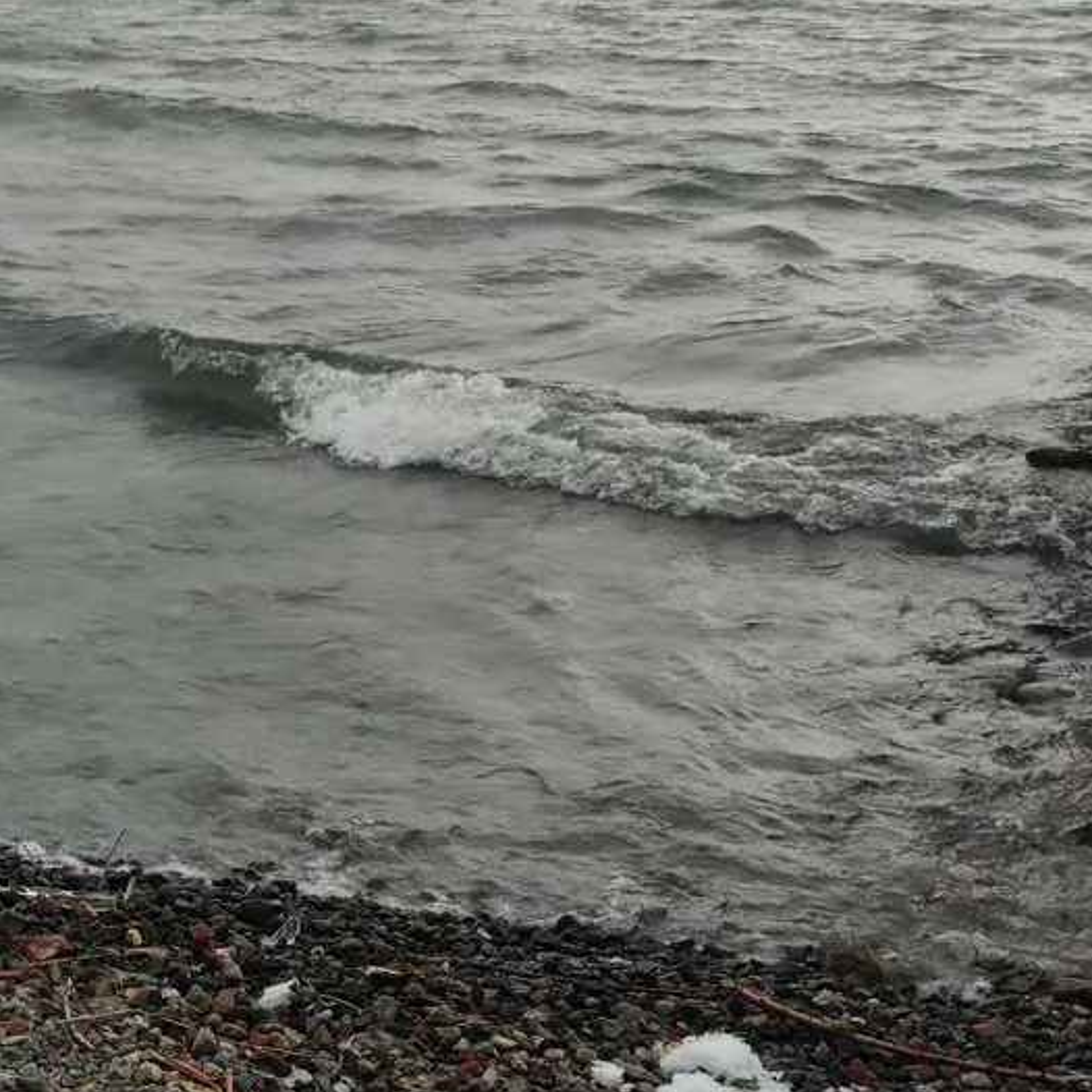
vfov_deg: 44.8
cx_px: 245
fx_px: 1321
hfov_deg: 43.2
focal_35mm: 37
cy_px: 468
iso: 100
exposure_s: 1/356
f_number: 1.89
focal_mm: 5.43
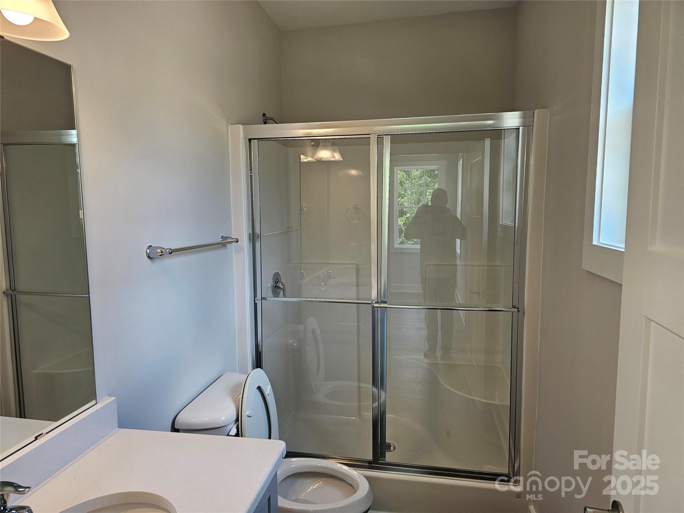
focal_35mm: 23
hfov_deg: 73.9
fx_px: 454
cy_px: 256
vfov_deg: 58.9
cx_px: 342
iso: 64
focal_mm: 6.3
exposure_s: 1/120
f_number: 1.7
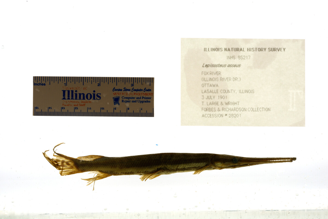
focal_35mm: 60
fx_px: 547
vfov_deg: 22.6
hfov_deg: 33.4
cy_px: 110
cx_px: 164
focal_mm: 60
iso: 100
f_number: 20
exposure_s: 1/40
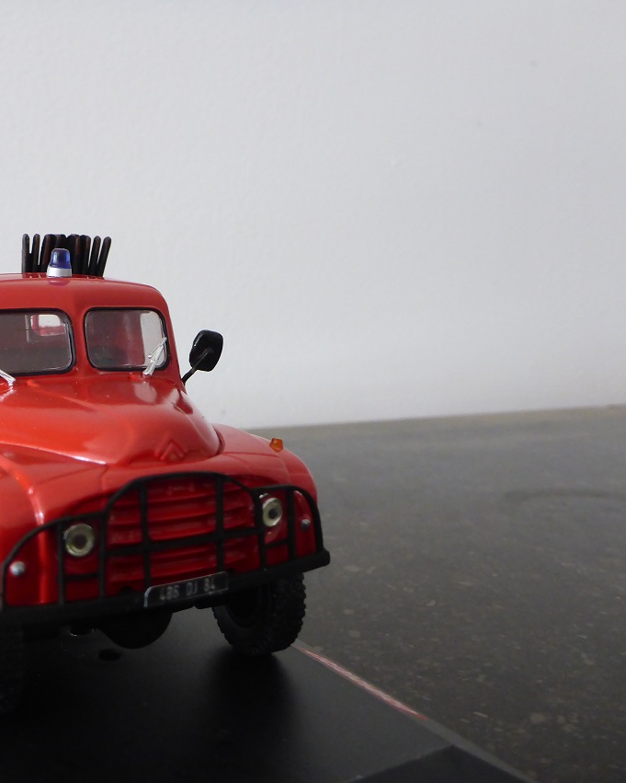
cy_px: 386
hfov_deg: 39.6
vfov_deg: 49.1
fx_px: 857
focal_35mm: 37
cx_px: 201
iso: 400
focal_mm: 4.9
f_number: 3.3
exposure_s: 1/25
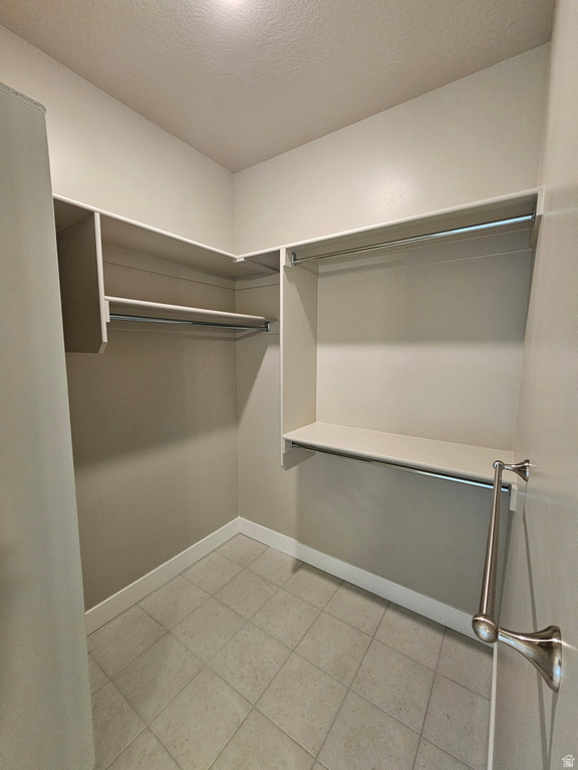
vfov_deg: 106.2
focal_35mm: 13
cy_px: 385
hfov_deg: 89.9
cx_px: 289
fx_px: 289
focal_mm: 2.2
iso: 400
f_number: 2.2
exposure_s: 1/60
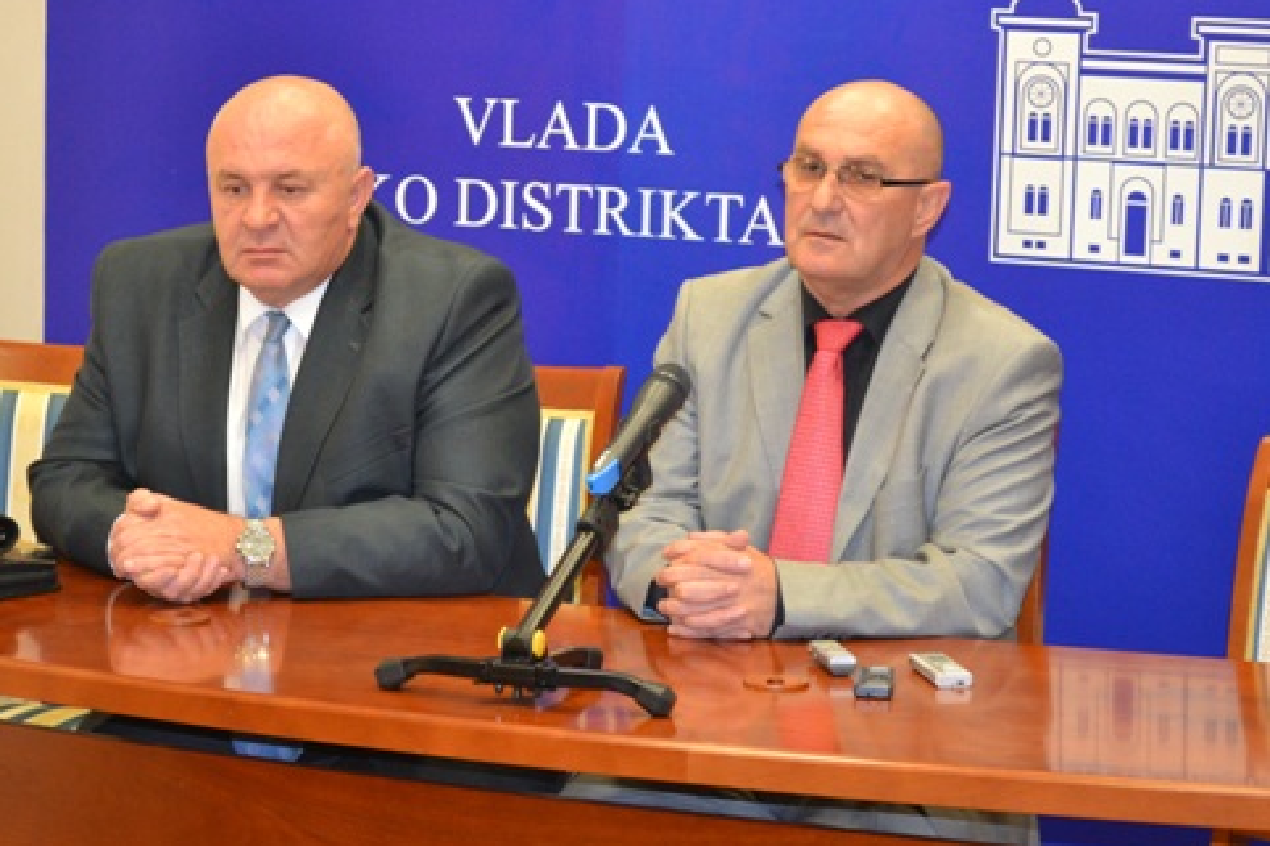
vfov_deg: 12.5
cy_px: 328
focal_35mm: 110
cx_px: 495
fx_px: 3867
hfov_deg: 18.6
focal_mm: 55
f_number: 5.6
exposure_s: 1/60
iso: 2000
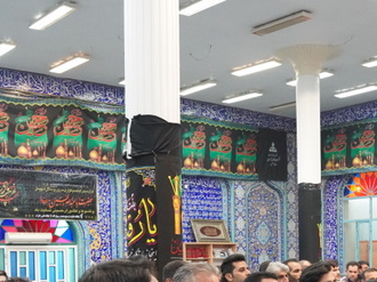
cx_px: 246
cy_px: 323
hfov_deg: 30.6
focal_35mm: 63
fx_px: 686
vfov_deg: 21.8
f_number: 4
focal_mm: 24
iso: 8000
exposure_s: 1/160
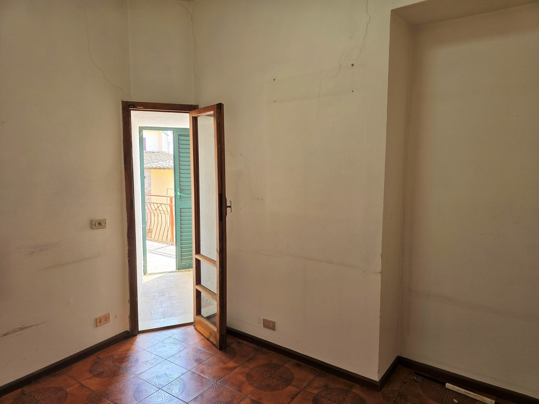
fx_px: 358
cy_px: 202
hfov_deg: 73.9
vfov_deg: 58.9
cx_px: 270
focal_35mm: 23
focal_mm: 6.3
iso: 32
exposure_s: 1/100
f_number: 1.7
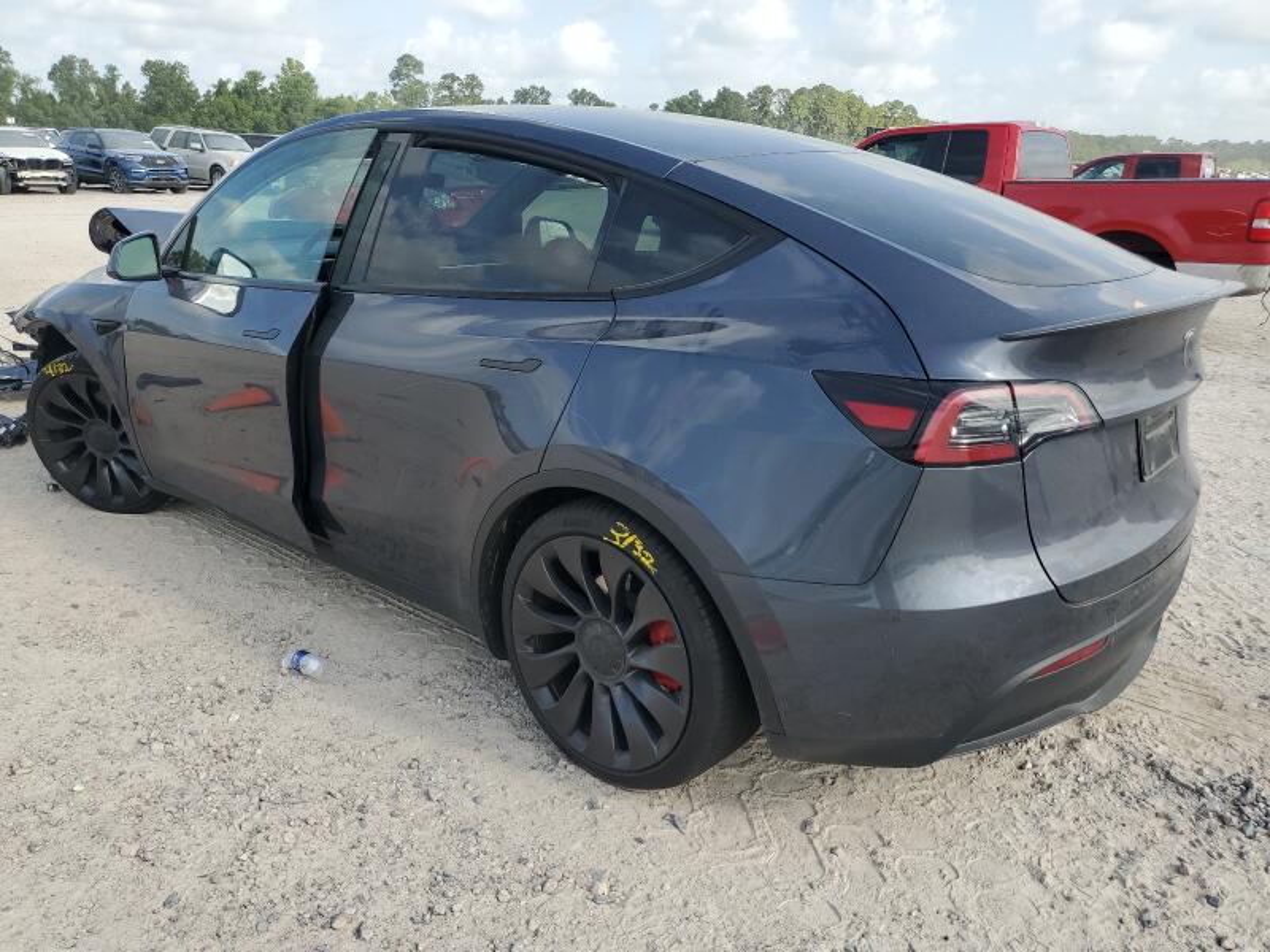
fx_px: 954
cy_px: 476
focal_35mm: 26
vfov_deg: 53.1
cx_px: 635
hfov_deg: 67.3
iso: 50
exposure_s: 1/1429
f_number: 1.5
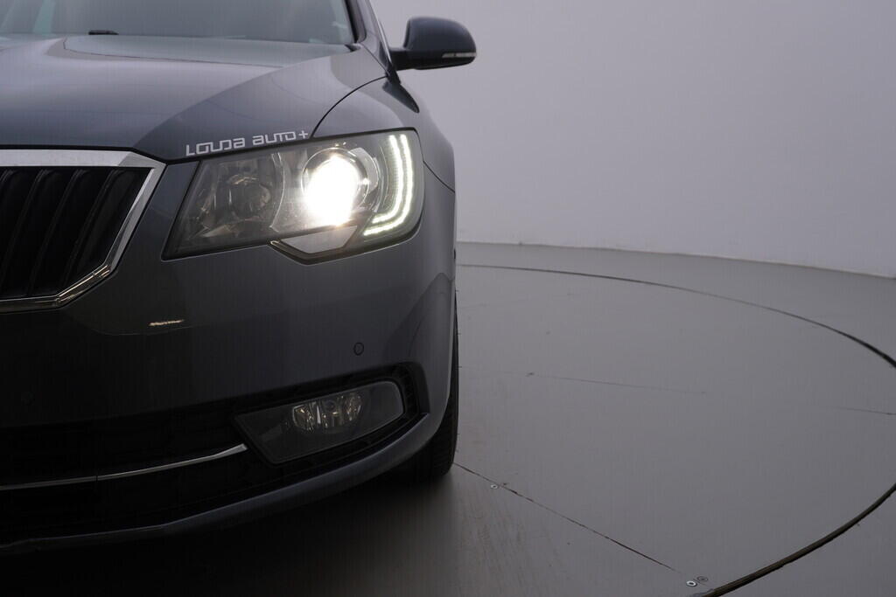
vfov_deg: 36.9
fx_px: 896
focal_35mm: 36
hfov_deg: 53.1
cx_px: 448
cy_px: 298
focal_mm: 24
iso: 125
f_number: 5
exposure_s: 1/125
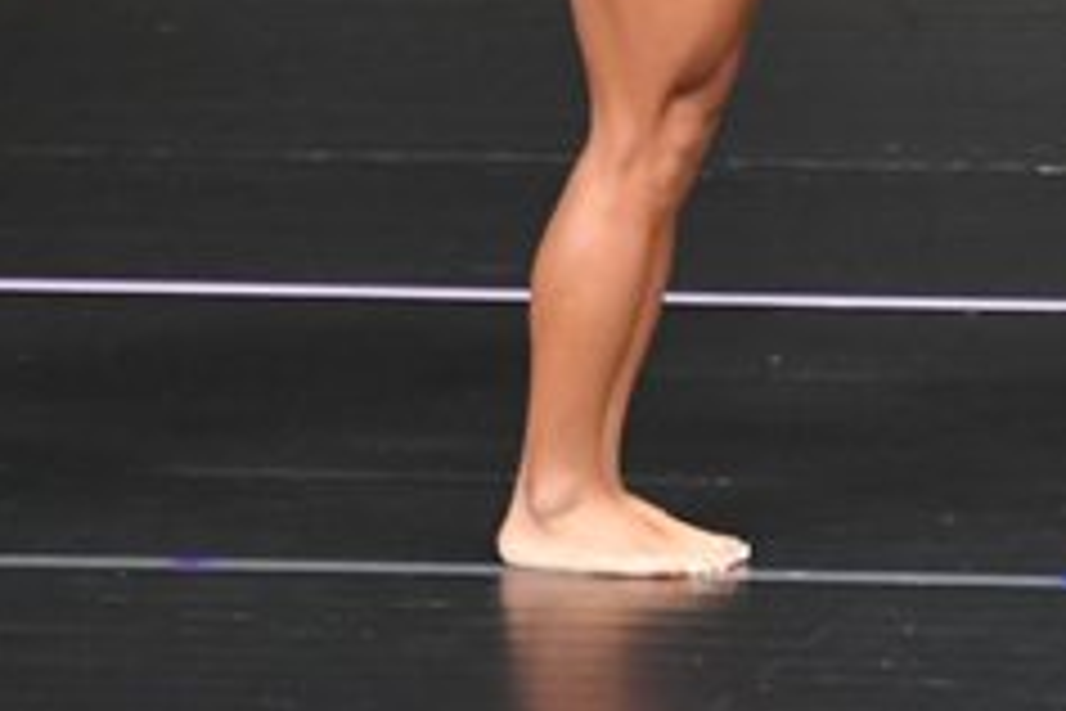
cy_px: -392
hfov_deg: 2.0
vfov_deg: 1.3
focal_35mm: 1028
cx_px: 1149
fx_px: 30438
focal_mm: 210
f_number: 5.6
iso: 5000
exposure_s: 1/400
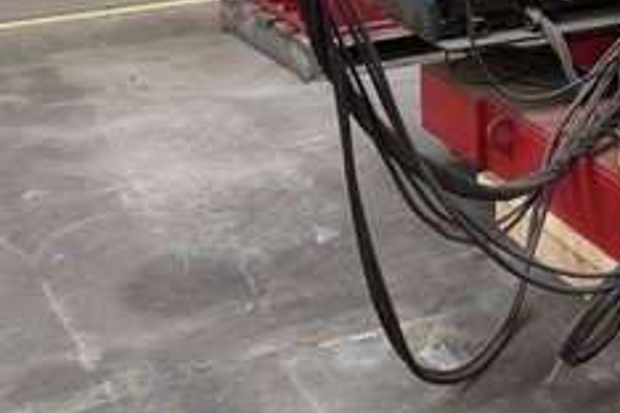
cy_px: -191
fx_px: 1274
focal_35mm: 74
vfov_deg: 16.8
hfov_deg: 26.0
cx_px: 615
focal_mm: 8.8
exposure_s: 1/30
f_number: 1.8
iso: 160
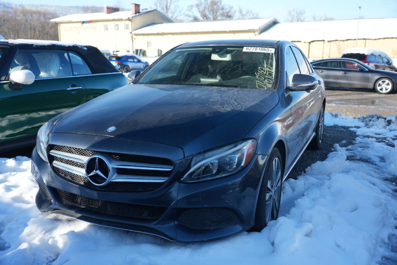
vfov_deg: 38.9
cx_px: 198
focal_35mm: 34
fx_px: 375
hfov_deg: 55.8
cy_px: 132
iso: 400
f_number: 4
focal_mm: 34
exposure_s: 1/60
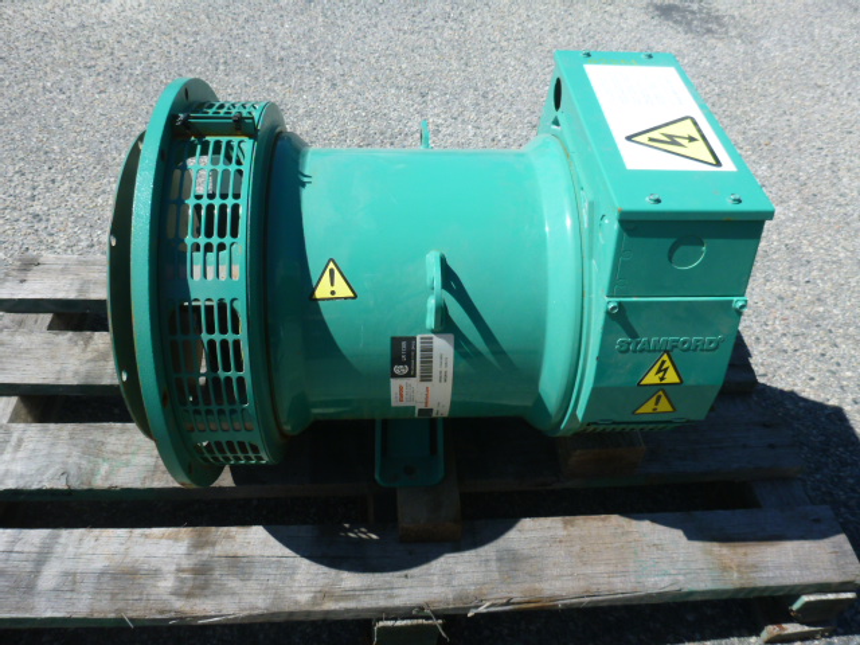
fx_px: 696
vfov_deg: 49.7
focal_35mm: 28
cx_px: 430
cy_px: 322
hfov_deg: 63.4
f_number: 3.3
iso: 100
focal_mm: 4.9
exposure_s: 1/640
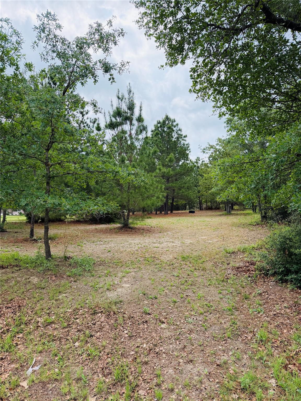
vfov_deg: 71.6
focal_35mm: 24
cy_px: 200
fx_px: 278
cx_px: 150
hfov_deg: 56.8
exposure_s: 1/2703
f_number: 1.78
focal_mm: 6.76
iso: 100
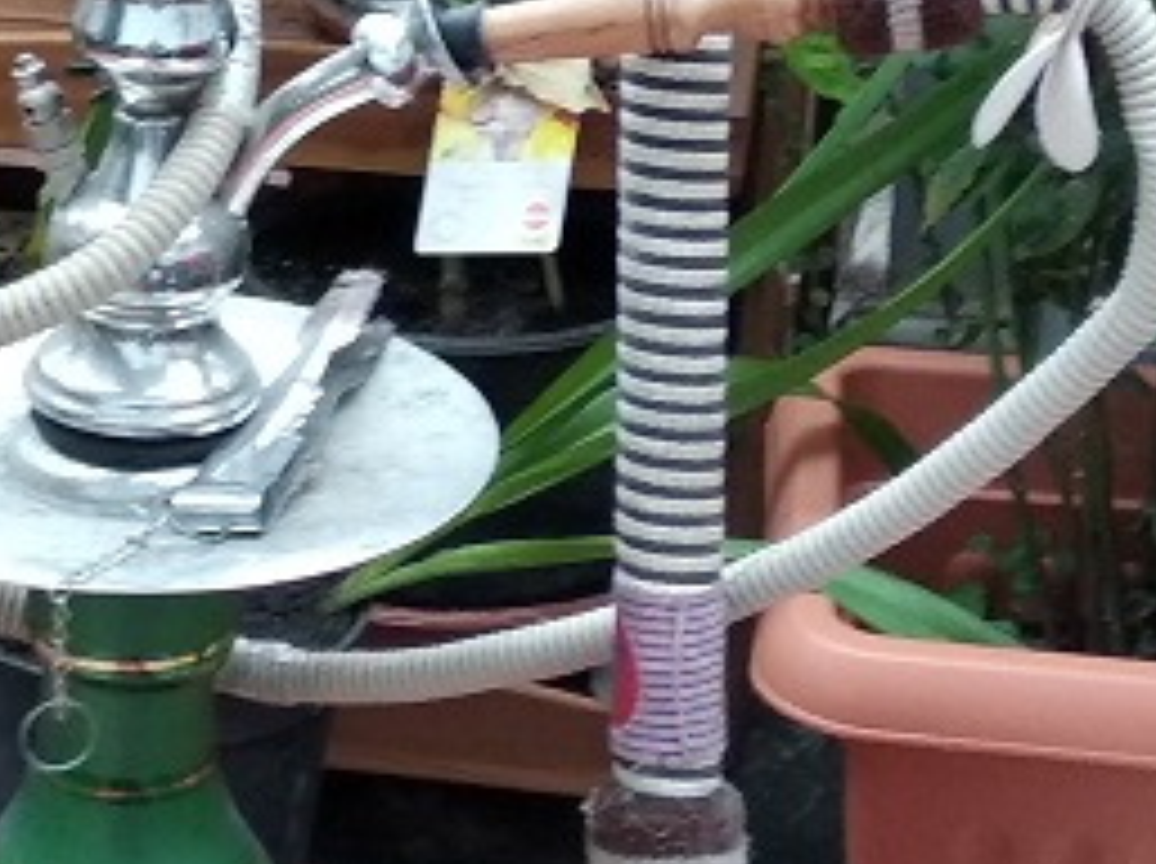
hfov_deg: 25.5
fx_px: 2534
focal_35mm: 76
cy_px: 144
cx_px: 373
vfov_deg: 19.1
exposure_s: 1/33
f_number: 2.2
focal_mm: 3.81
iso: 500
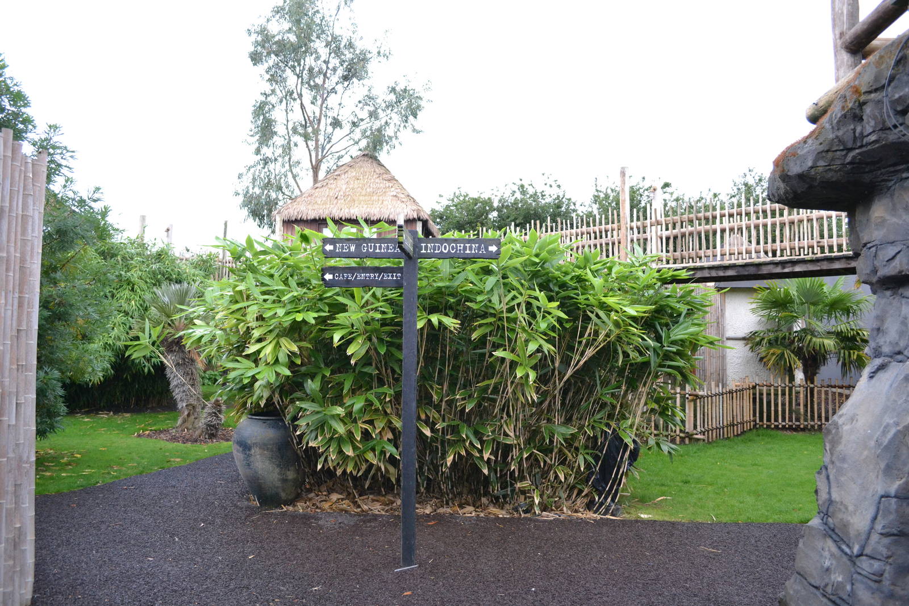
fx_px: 682
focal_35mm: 27
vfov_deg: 47.9
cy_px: 303
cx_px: 454
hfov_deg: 67.4
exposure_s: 1/500
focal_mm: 18
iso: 1400
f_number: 3.5
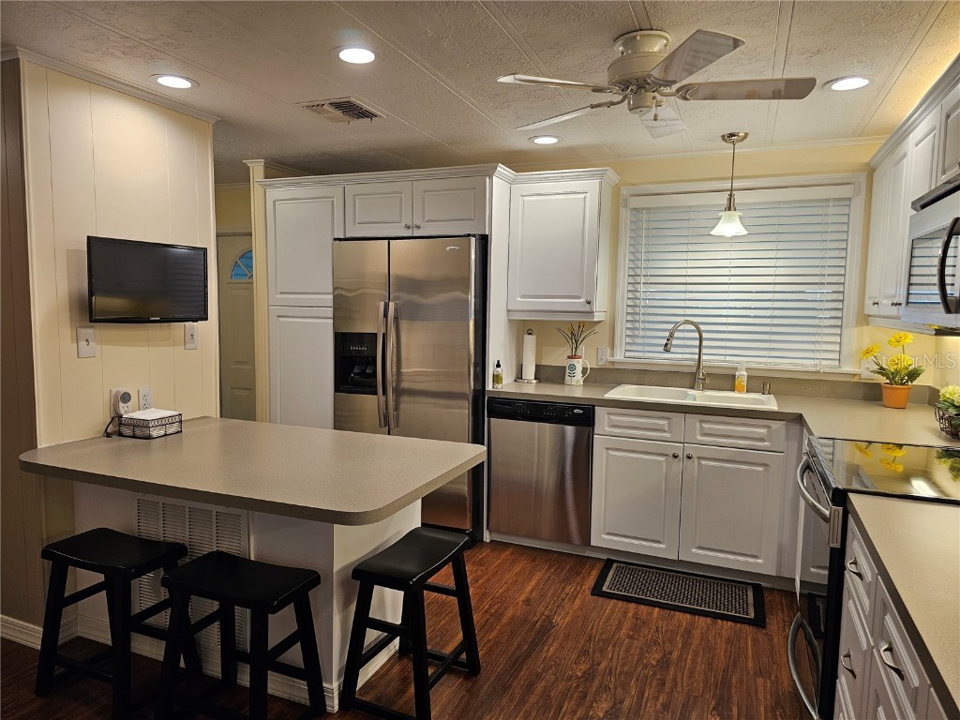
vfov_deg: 58.9
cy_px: 360
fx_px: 638
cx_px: 480
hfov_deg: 73.9
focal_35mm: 23
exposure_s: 1/120
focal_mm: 6.3
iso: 80
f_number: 1.7
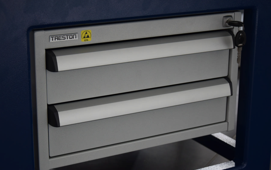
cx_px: 135
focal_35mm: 77
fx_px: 569
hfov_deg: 26.8
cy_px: 87
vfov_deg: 16.9
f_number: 5
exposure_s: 1/60
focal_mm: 50
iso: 720
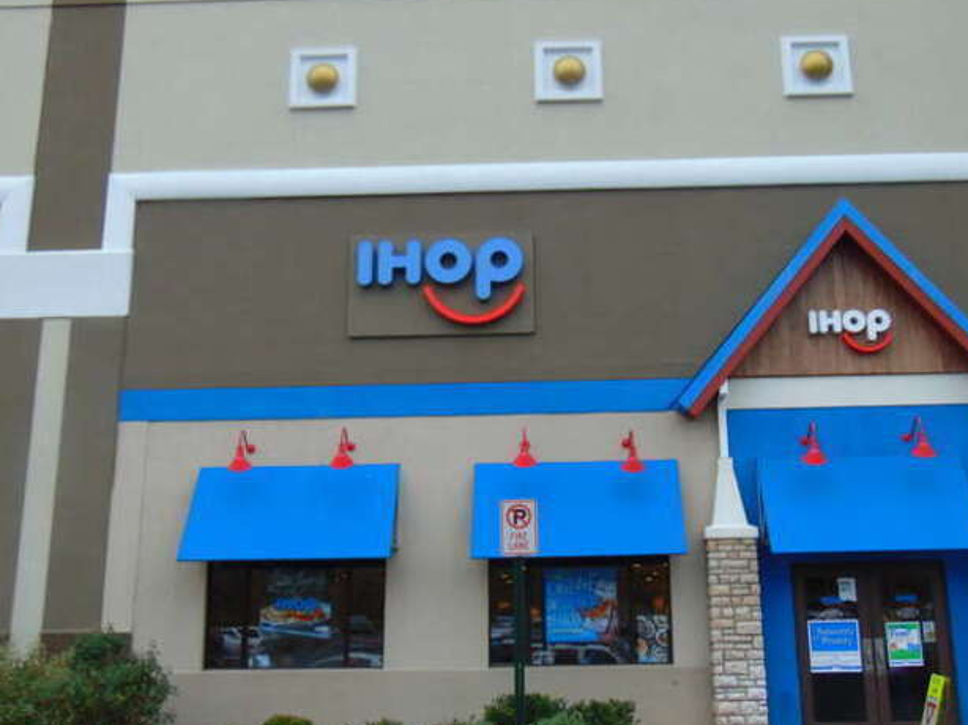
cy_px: 312
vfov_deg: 33.5
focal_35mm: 43
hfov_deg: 43.8
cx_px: 530
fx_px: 1202
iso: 80
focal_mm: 5.8
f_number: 3.2
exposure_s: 1/160
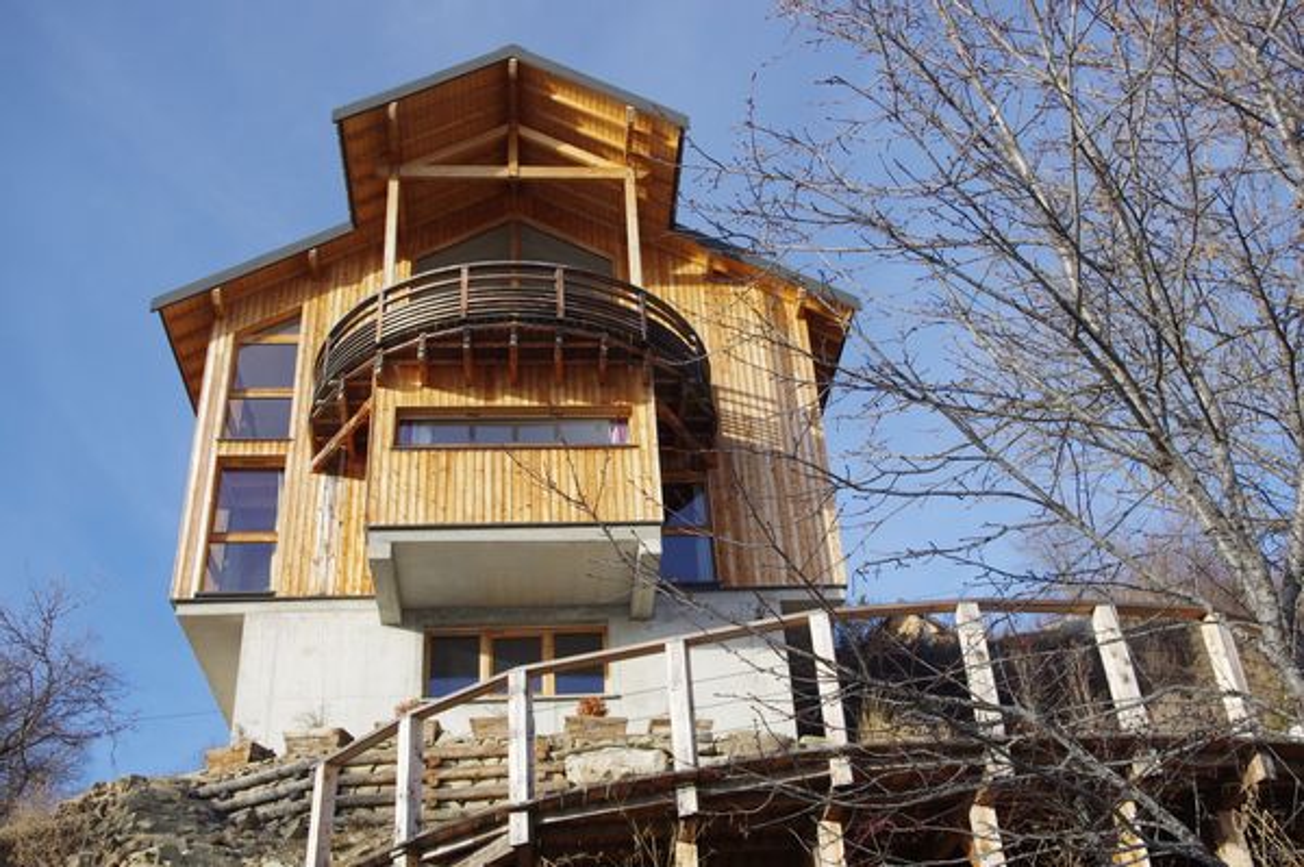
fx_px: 1303
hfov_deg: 53.2
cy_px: 434
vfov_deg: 36.8
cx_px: 652
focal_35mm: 36
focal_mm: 24.38
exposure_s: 1/320
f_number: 7.1
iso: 200
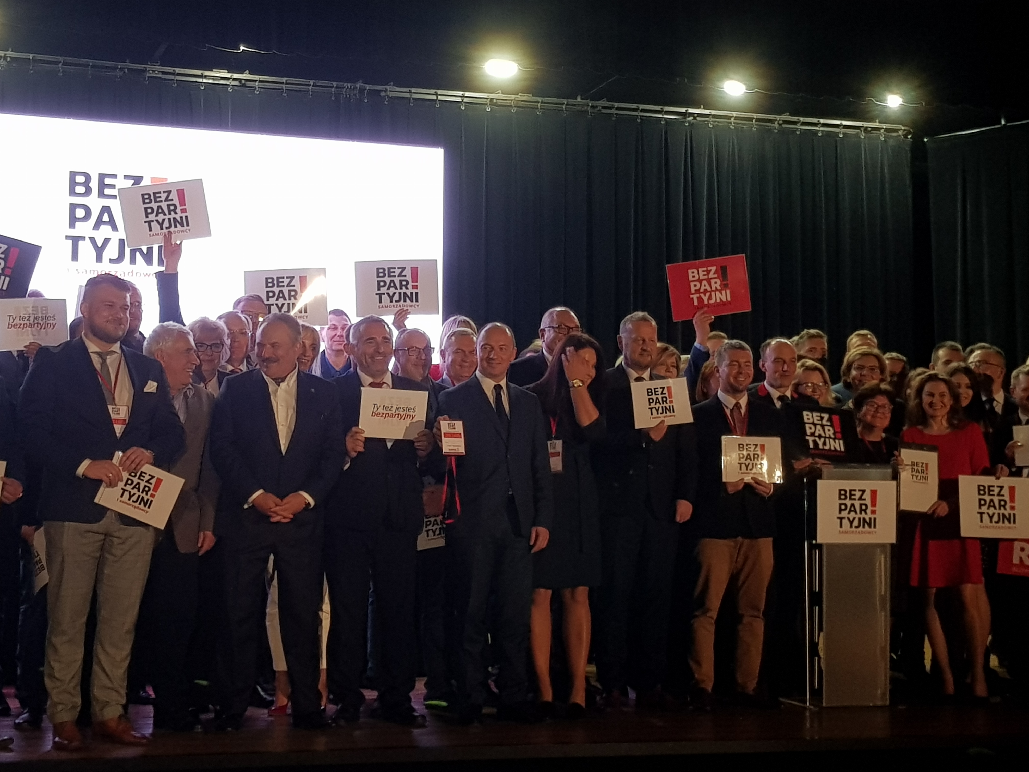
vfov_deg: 53.1
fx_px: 773
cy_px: 386
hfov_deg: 67.3
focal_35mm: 26
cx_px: 514
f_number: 1.7
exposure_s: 1/39
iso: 160
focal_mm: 4.2
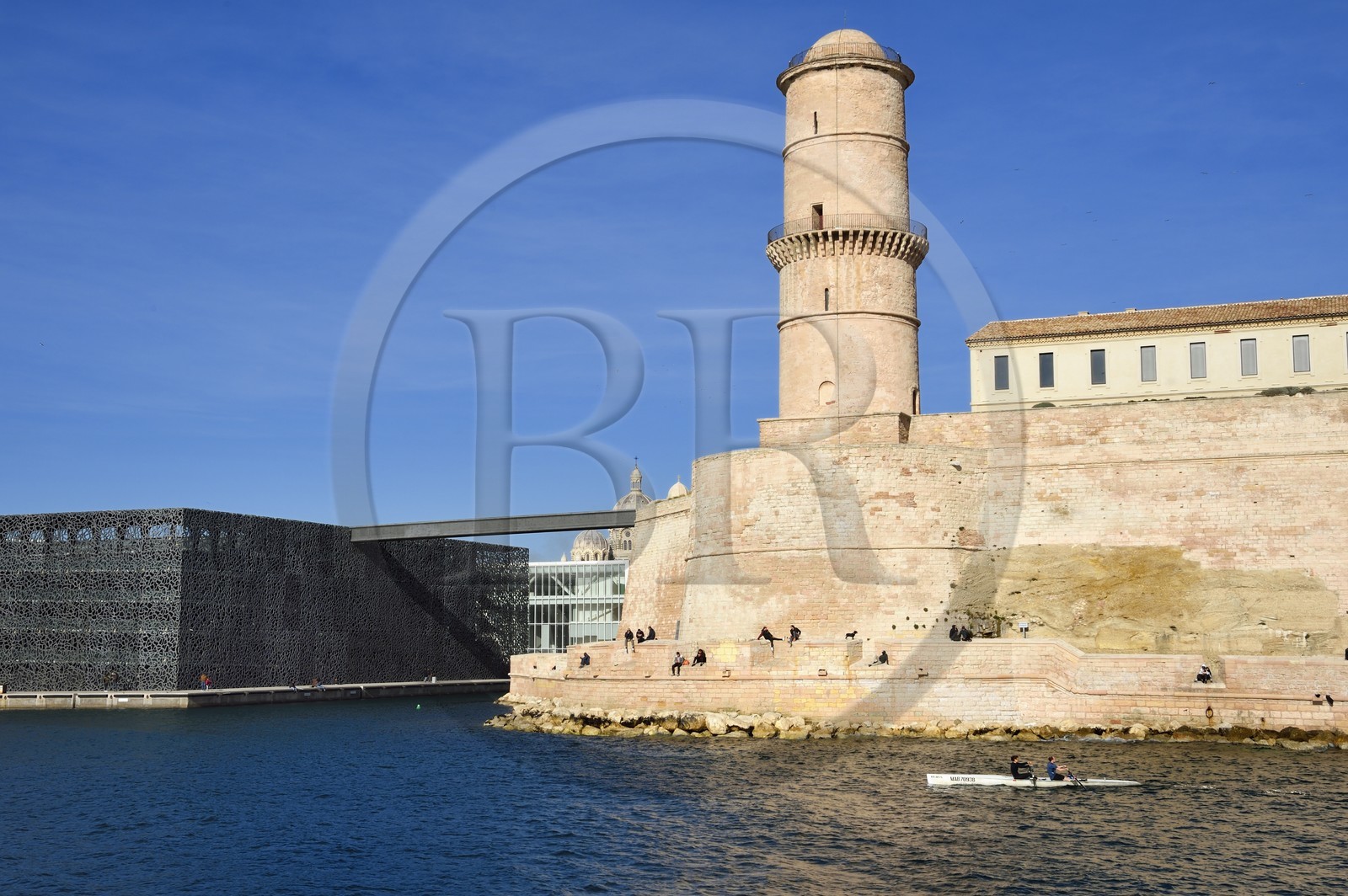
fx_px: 1721
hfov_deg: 42.8
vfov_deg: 29.2
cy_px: 448
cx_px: 674
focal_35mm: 46
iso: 200
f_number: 13
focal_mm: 46
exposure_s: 1/500
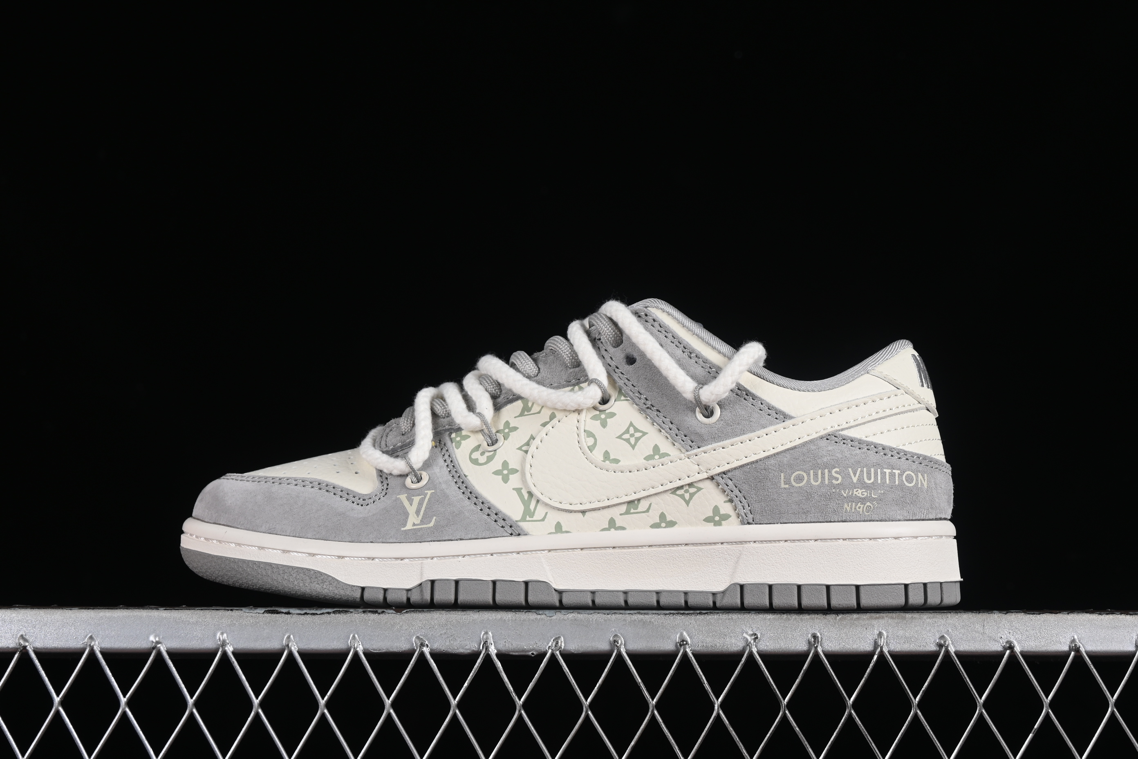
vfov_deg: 18.2
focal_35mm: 75
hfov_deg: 27.0
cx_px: 569
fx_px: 2371
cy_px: 380
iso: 160
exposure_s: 1/80
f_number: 8
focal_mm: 50
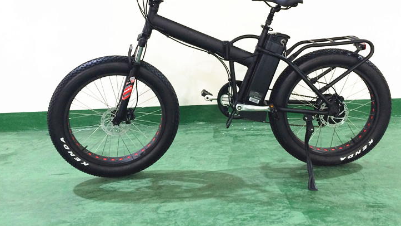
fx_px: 372
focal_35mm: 35
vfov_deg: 33.1
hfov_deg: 56.5
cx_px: 220
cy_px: 60
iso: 125
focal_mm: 4.15
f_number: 2.2
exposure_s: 1/30
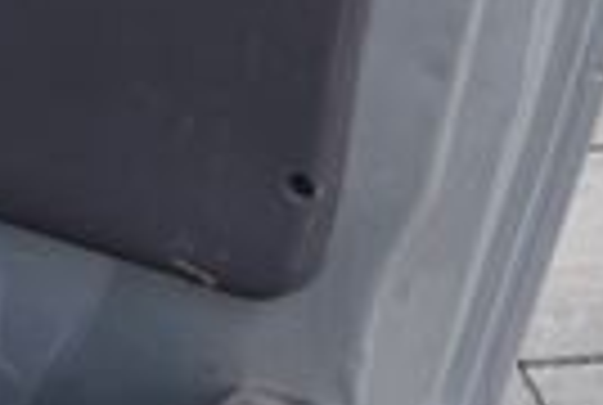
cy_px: -866
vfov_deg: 6.7
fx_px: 3072
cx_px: -130
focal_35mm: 183
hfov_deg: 11.0
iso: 100
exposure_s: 1/125
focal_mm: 24
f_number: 6.3
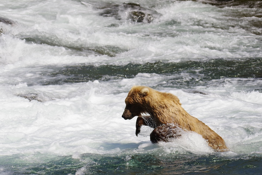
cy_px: 127
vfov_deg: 4.1
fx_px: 2438
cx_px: 182
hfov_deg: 6.1
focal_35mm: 335
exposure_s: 1/800
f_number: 5
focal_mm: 150
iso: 200
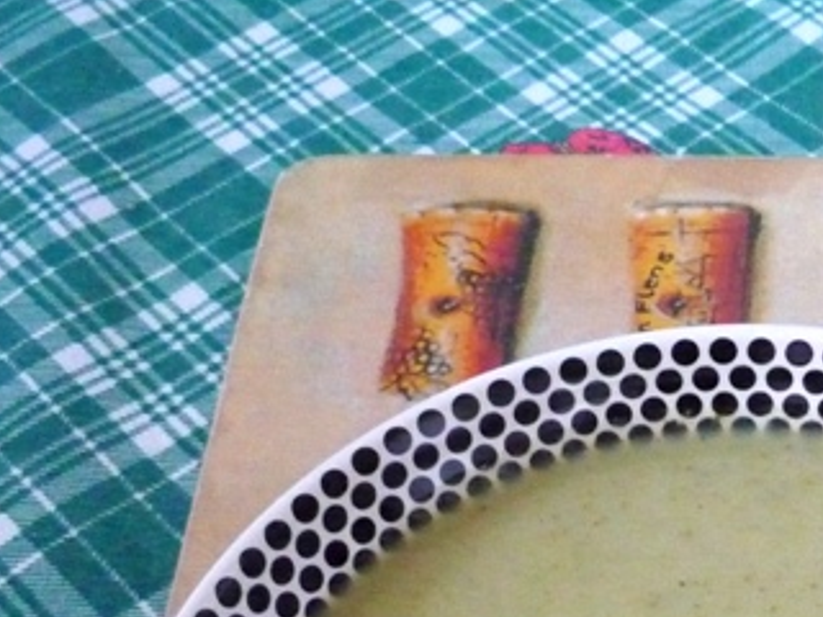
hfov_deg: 24.3
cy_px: 717
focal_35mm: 75
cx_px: 908
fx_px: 1783
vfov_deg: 18.7
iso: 800
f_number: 3.3
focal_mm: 5.2
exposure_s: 1/50
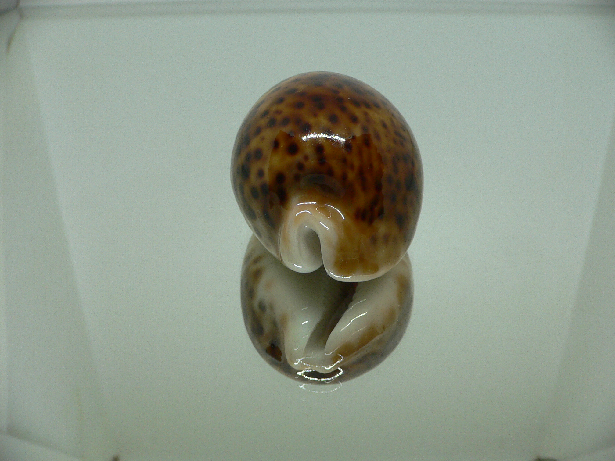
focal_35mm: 35
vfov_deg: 40.7
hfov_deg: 52.6
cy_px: 230
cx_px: 308
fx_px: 622
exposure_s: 1/60
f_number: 2.8
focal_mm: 4.6
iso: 150
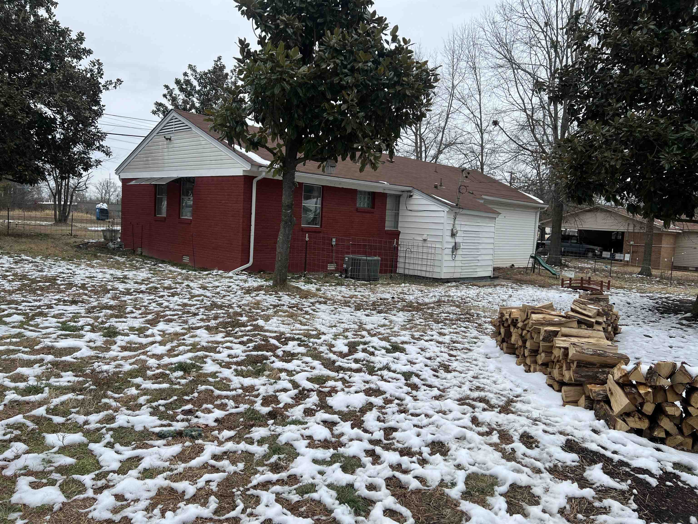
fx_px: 524
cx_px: 349
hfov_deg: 67.3
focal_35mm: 26
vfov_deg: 53.1
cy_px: 262
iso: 50
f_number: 1.5
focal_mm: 5.7
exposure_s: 1/1698
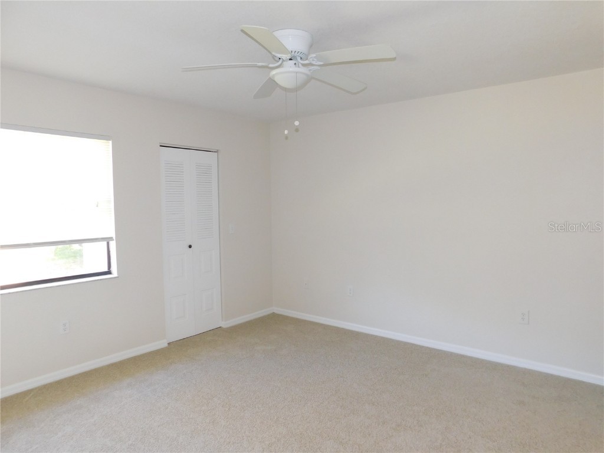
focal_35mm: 23
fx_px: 401
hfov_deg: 73.9
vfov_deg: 58.9
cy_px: 226
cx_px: 302
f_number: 3
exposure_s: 1/30
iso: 200
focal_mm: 4
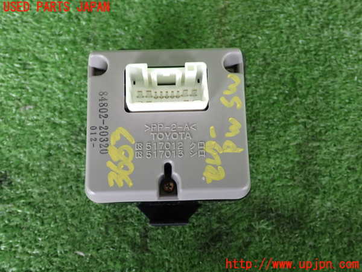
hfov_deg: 49.0
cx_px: 181
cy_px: 136
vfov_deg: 37.7
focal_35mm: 38
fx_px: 397
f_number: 2.7
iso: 200
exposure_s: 1/50
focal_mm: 6.83
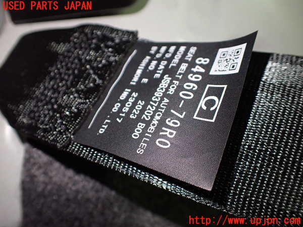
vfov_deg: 46.8
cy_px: 114
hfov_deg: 60.0
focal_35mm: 30
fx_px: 263
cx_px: 152
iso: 500
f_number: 2.3
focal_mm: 5.4
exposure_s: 1/125
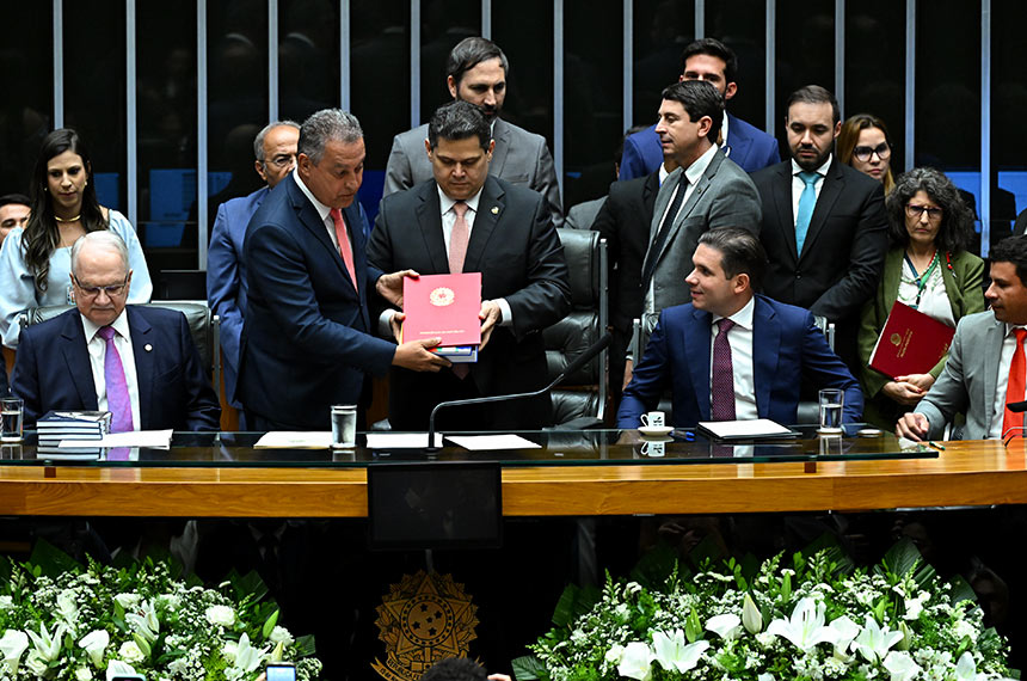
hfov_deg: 10.3
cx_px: 514
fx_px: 5695
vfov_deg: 6.8
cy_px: 340
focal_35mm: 200
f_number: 4.5
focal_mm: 200
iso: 4000
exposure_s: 1/200
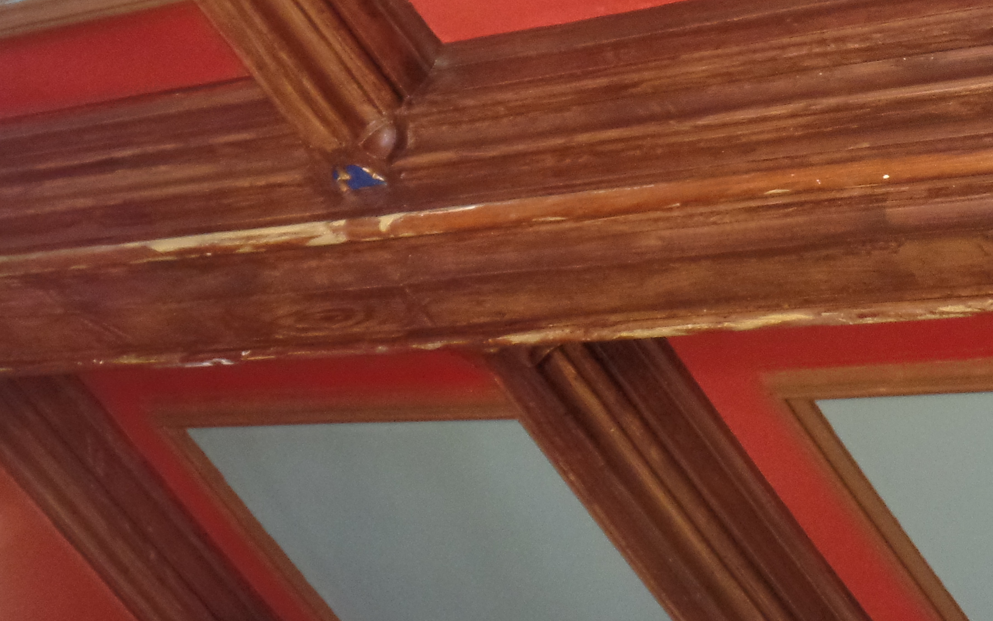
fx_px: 3166
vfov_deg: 11.1
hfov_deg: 17.5
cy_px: 102
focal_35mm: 117
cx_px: 912
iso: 480
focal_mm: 9.2
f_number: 3.4
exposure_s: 1/15
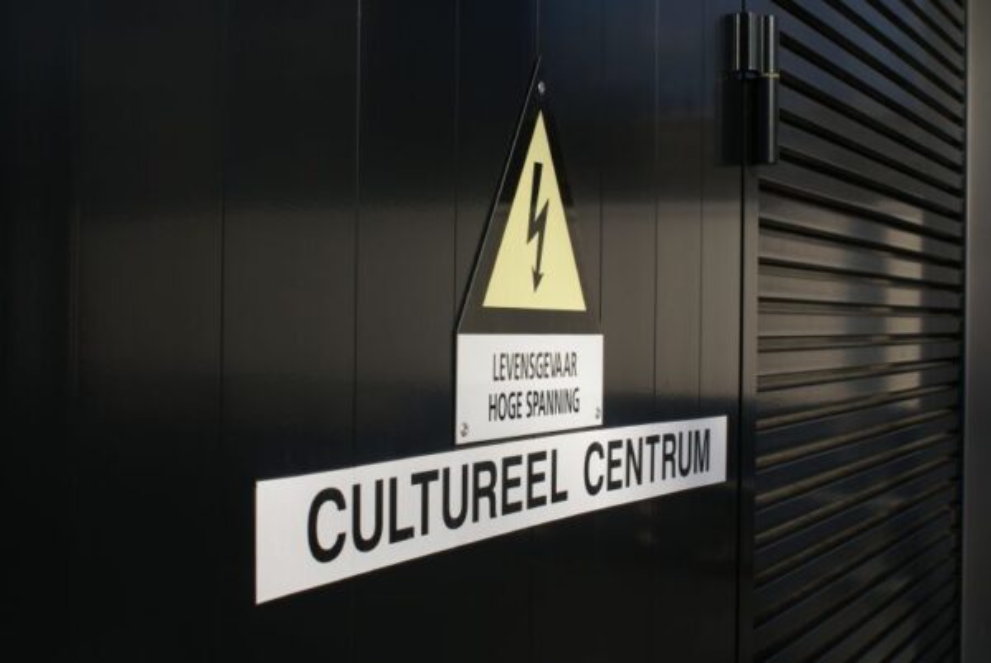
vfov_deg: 25.8
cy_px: 332
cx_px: 496
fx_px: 1446
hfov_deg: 37.8
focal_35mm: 52
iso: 100
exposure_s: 1/160
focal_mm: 35
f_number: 11
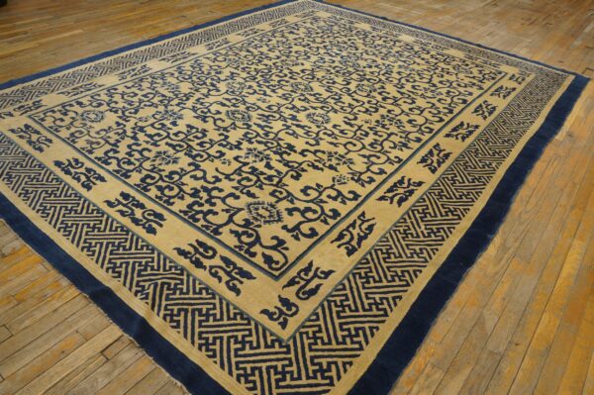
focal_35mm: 27
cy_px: 198
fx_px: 445
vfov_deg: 47.9
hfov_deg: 67.4
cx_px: 297
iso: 640
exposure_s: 1/60
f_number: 4
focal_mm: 18
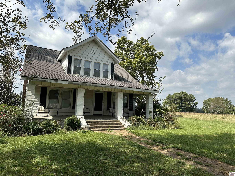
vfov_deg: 56.8
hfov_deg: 71.6
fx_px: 163
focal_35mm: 24
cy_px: 88
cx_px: 118
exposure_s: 1/4348
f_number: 1.78
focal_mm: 6.86
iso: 80
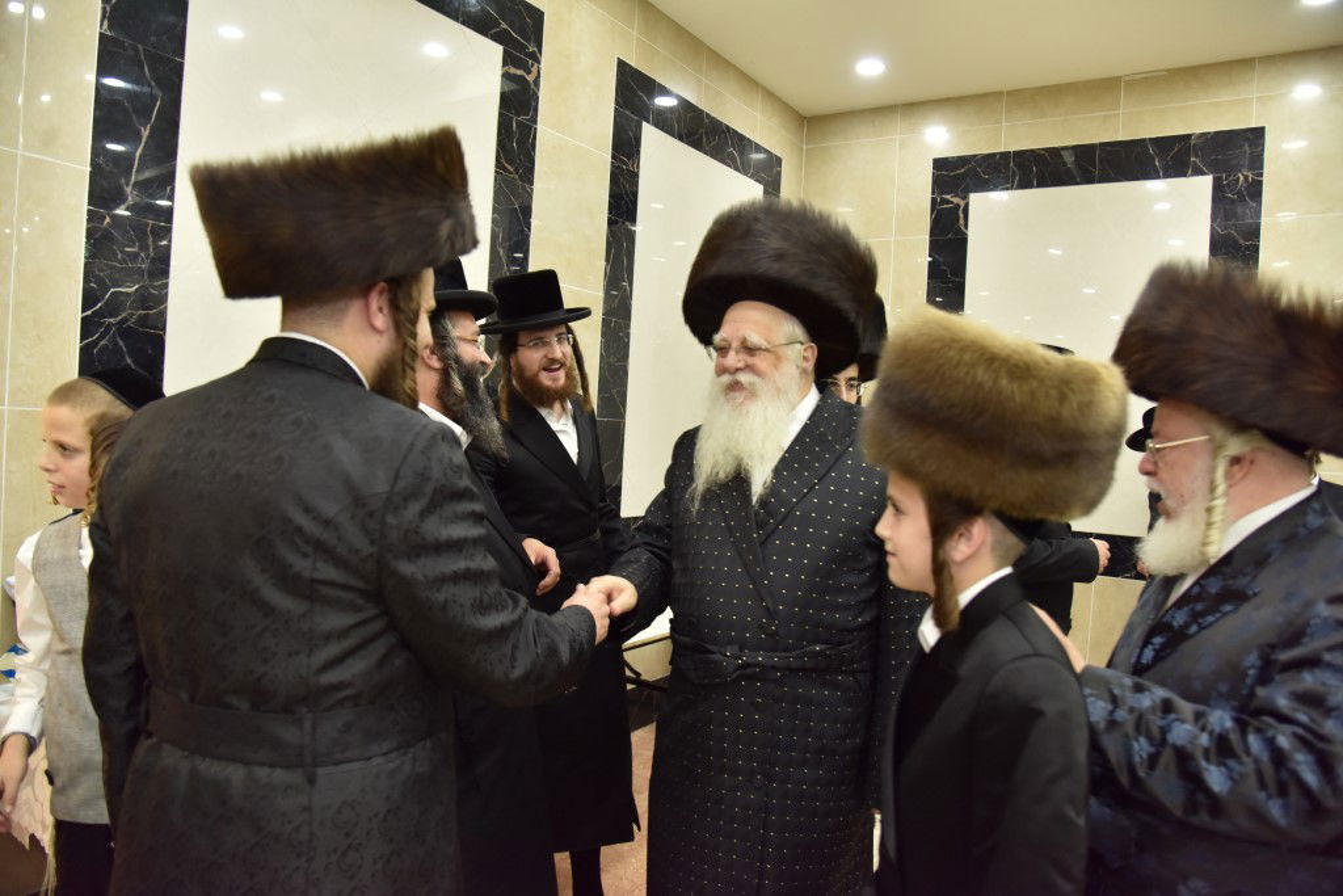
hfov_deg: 73.7
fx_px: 895
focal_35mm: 24
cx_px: 672
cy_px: 448
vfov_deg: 53.1
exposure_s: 1/100
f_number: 4
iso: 1000
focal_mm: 24
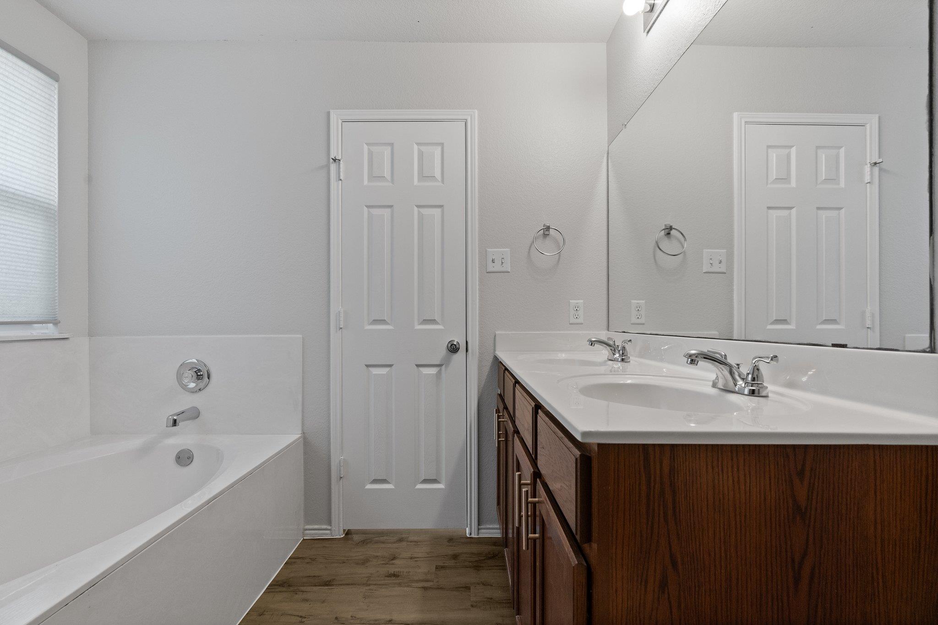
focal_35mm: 16
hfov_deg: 96.7
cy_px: 312
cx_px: 469
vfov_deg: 73.8
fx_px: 417
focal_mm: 16
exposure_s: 1/25
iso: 2000
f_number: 8
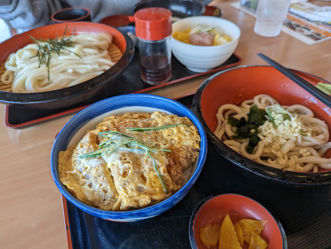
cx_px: 166
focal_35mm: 24
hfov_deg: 71.5
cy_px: 124
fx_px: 230
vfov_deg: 56.9
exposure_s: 1/67.3
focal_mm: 6.81
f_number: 1.85
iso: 41
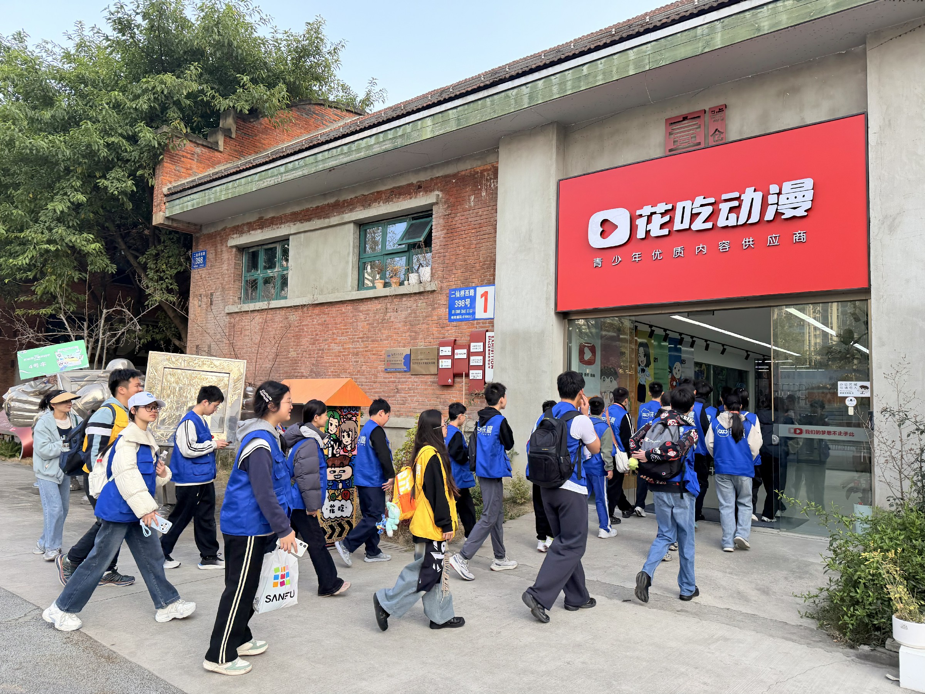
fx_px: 641
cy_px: 347
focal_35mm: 24
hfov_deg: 71.6
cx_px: 462
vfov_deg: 56.8
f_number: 1.78
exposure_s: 1/796
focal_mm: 6.76
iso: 100
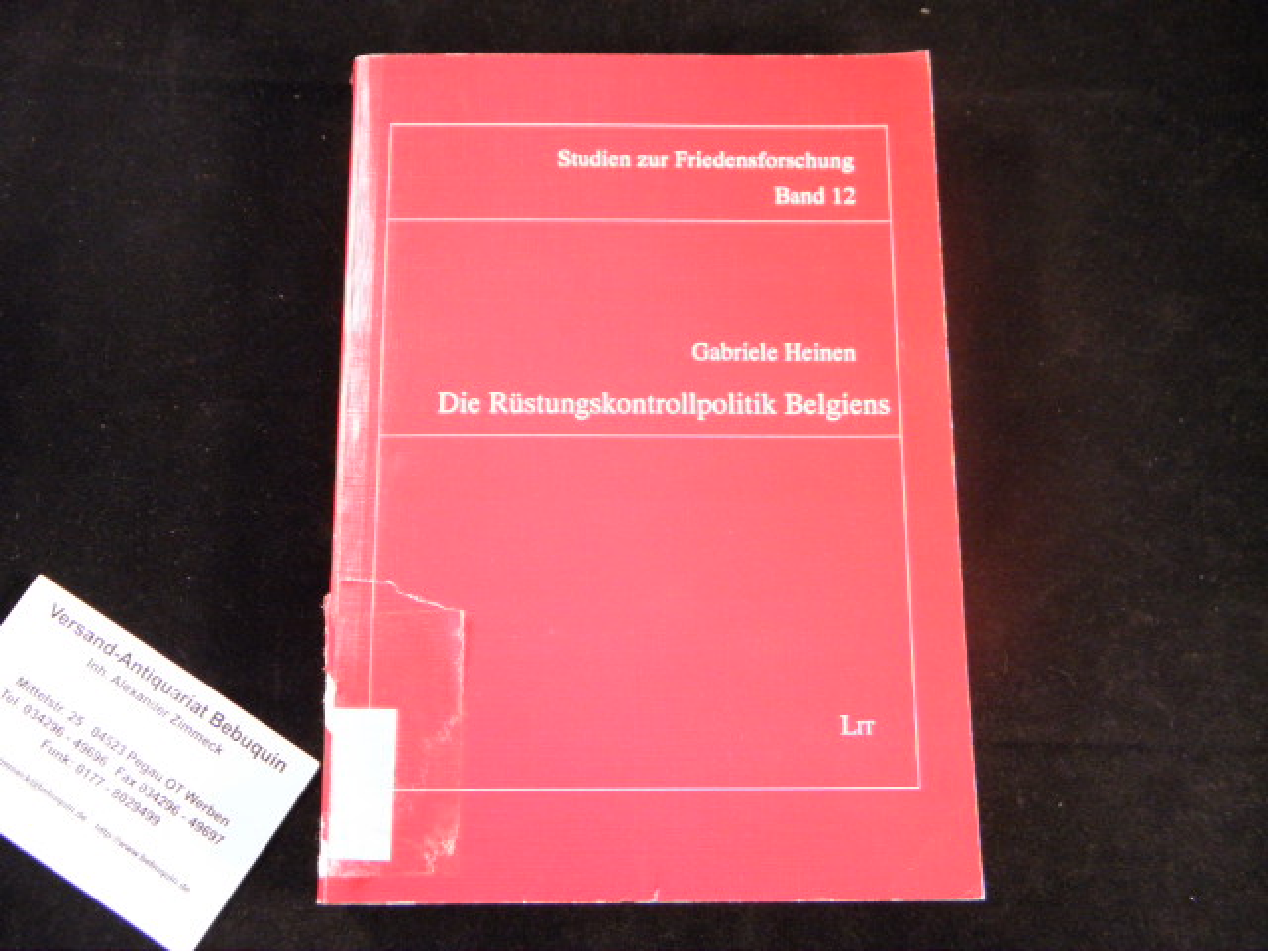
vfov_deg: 35.1
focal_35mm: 41
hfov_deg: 45.8
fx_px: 1502
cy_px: 476
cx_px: 634
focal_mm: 7.5
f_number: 3.8
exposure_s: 1/40
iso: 400
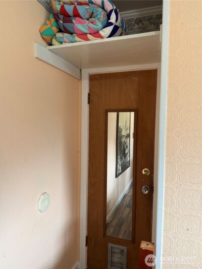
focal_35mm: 24
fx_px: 187
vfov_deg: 71.6
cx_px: 101
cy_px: 134
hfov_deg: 56.8
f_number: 1.78
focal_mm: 6.76
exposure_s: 1/120
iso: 200
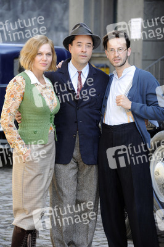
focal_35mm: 145
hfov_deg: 9.4
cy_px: 124
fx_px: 992
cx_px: 82
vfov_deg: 14.2
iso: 320
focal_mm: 145
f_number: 5.6
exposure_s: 1/80
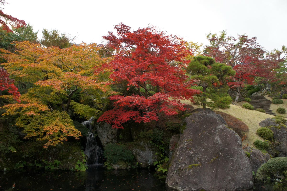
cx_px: 144
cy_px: 96
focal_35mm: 27
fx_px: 215
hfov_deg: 67.4
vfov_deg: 47.9
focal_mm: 18
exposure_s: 1/40
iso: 200
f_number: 4.5
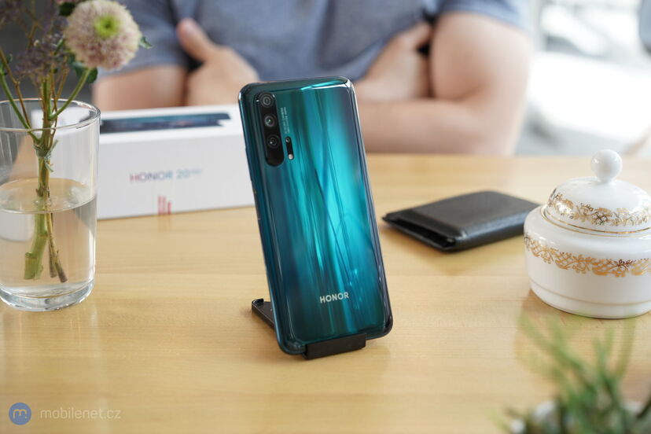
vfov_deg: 24.6
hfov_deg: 36.2
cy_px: 217
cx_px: 326
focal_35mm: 55
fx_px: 995
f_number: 4
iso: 400
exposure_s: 1/100
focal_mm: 55
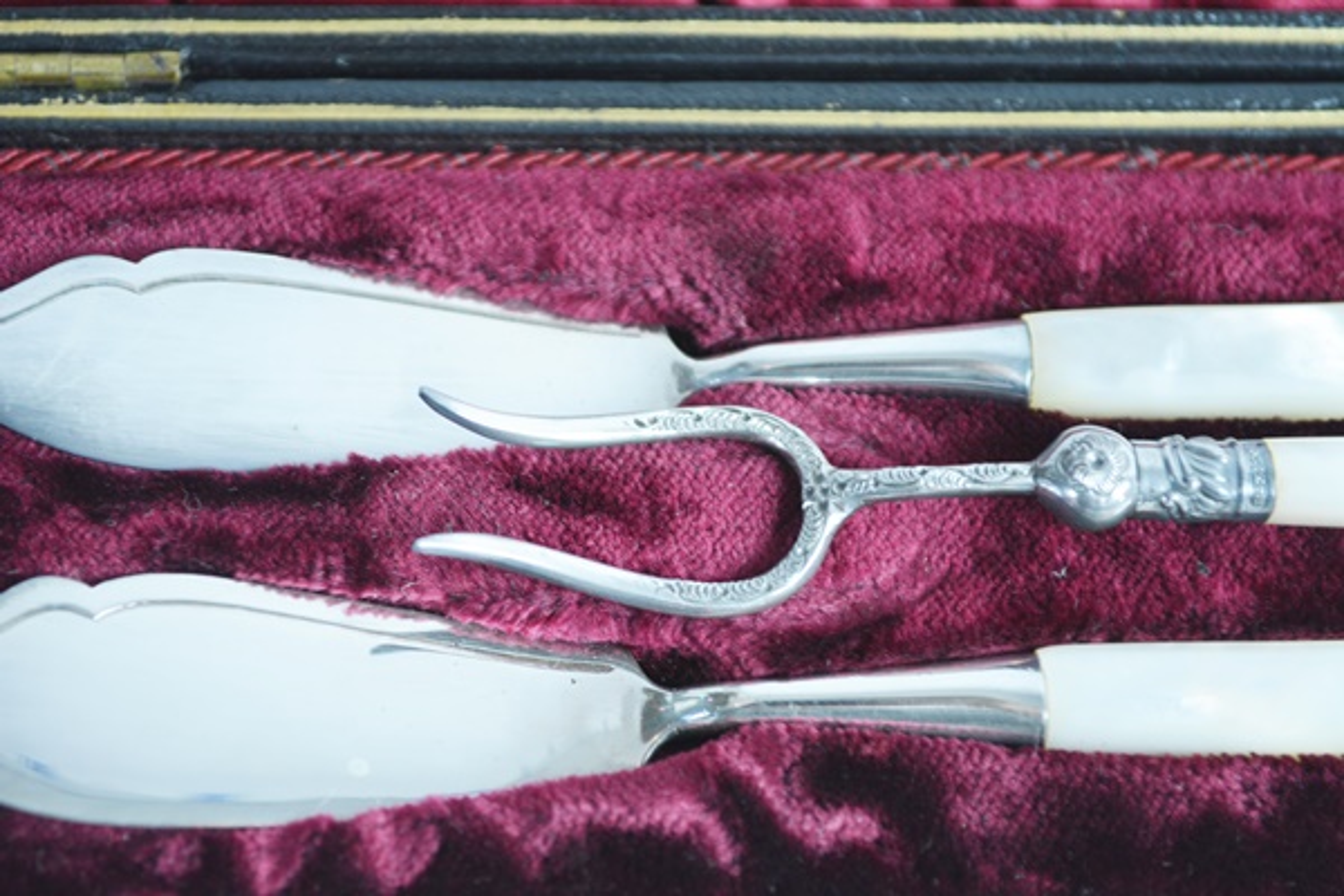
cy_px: 448
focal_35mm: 82
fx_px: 3080
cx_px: 672
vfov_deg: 16.6
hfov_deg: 24.6
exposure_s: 1/60
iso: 500
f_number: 5.6
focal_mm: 55
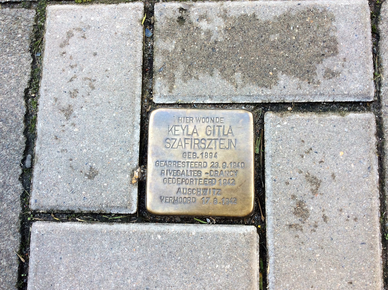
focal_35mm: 32
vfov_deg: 44.1
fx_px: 358
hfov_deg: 56.9
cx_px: 194
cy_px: 145
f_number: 2.4
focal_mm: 3.3
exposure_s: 1/50
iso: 32
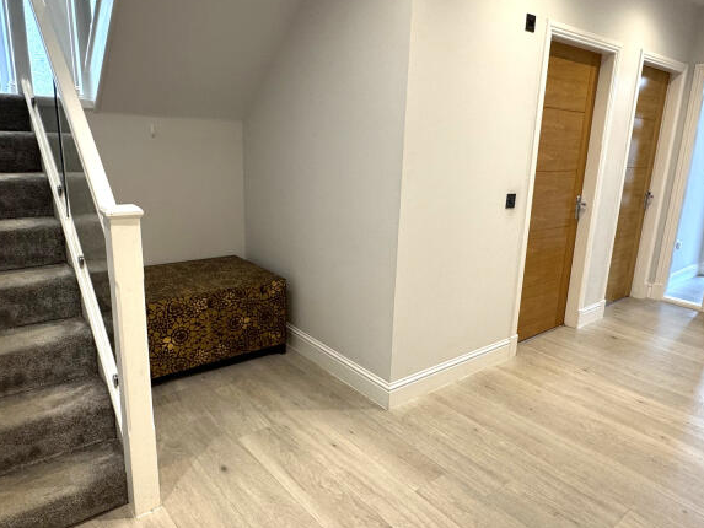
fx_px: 509
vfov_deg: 54.9
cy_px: 258
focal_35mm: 25
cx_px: 388
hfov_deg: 69.2
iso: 200
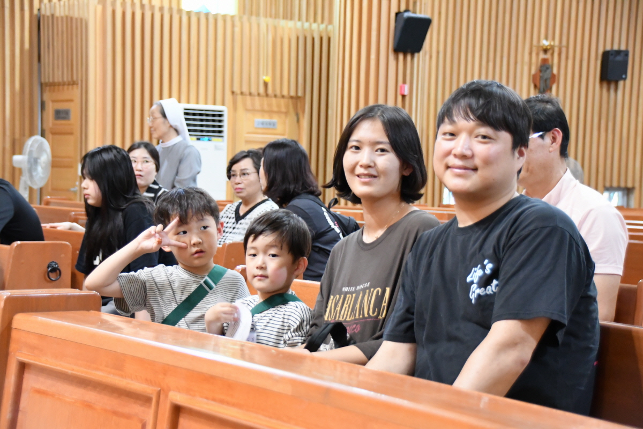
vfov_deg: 14.7
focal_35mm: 93
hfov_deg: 21.9
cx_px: 322
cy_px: 214
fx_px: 1661
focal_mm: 62
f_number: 5
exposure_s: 1/60
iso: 4500
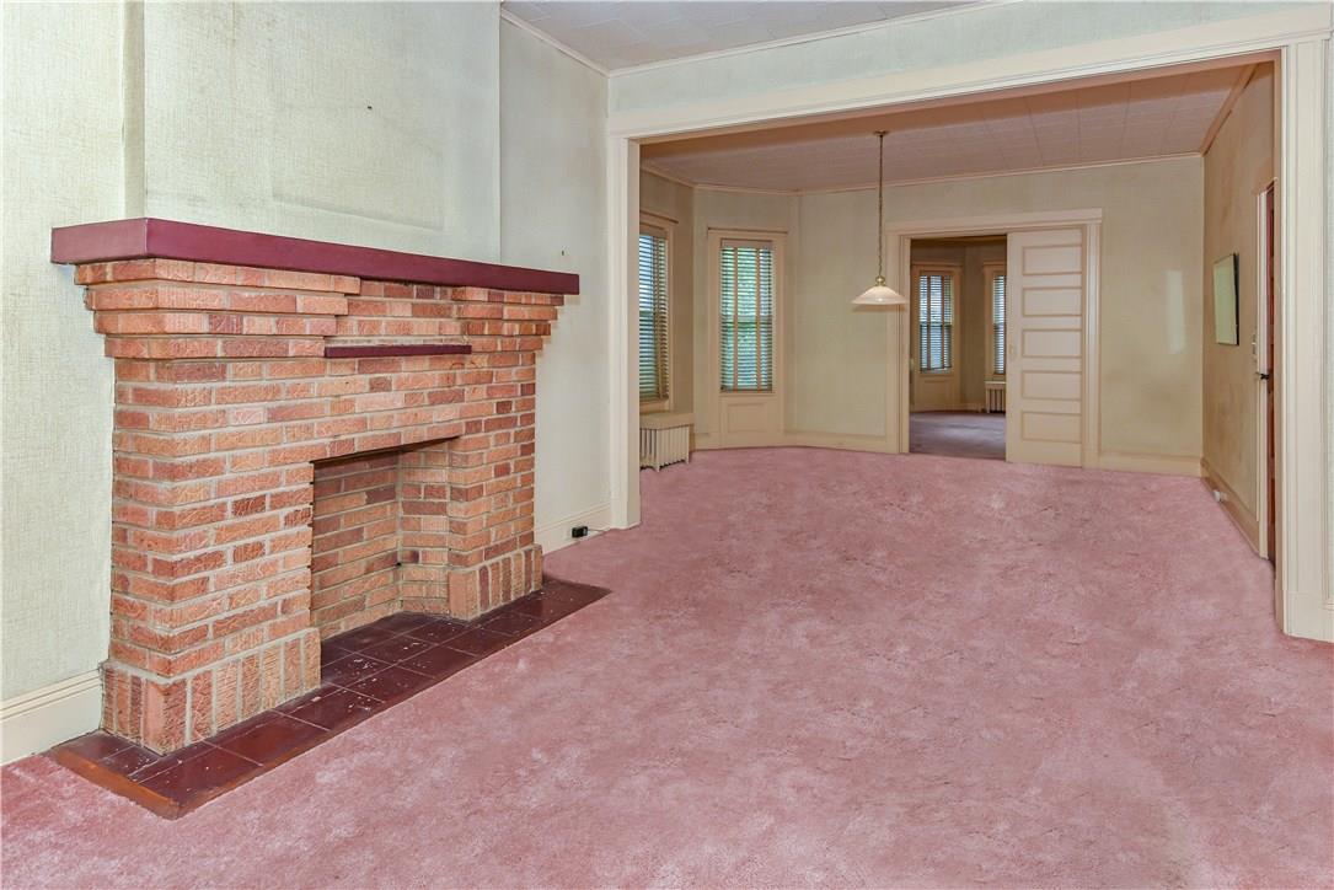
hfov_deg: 86.9
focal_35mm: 19
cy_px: 445
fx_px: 704
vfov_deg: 64.6
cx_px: 667
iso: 400
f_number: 5.6
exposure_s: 1/100
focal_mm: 19
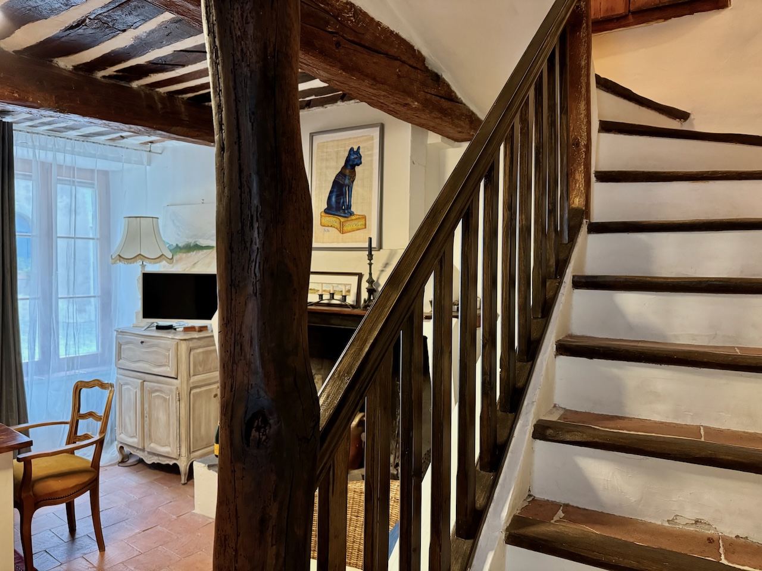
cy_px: 286
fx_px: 528
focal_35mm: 24
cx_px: 381
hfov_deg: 71.6
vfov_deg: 56.8
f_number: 1.78
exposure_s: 1/60
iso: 640
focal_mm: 6.76
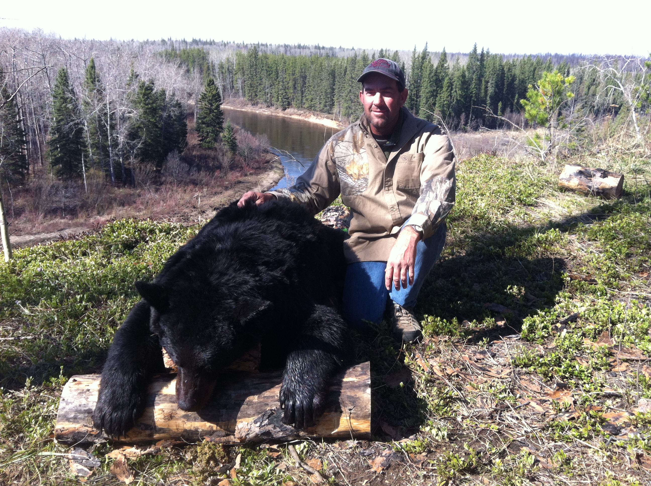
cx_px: 326
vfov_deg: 40.6
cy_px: 243
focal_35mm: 35
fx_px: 657
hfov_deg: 52.7
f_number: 2.8
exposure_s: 1/419
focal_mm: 3.85
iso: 80
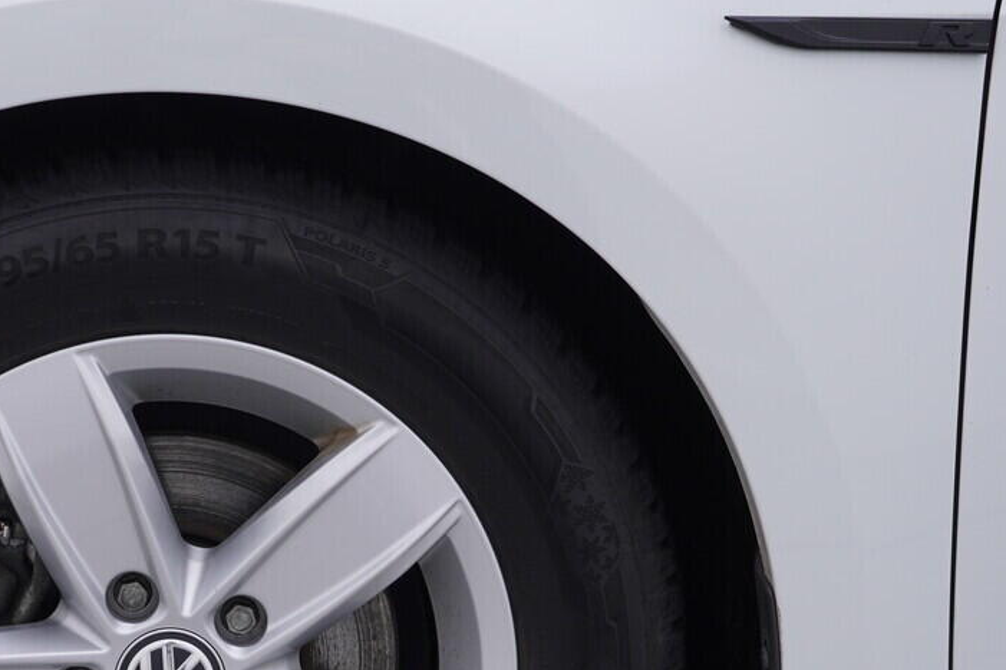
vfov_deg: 18.1
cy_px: 628
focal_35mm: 74
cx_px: 307
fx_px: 2067
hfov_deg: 27.1
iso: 125
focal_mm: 24
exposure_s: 1/80
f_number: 4
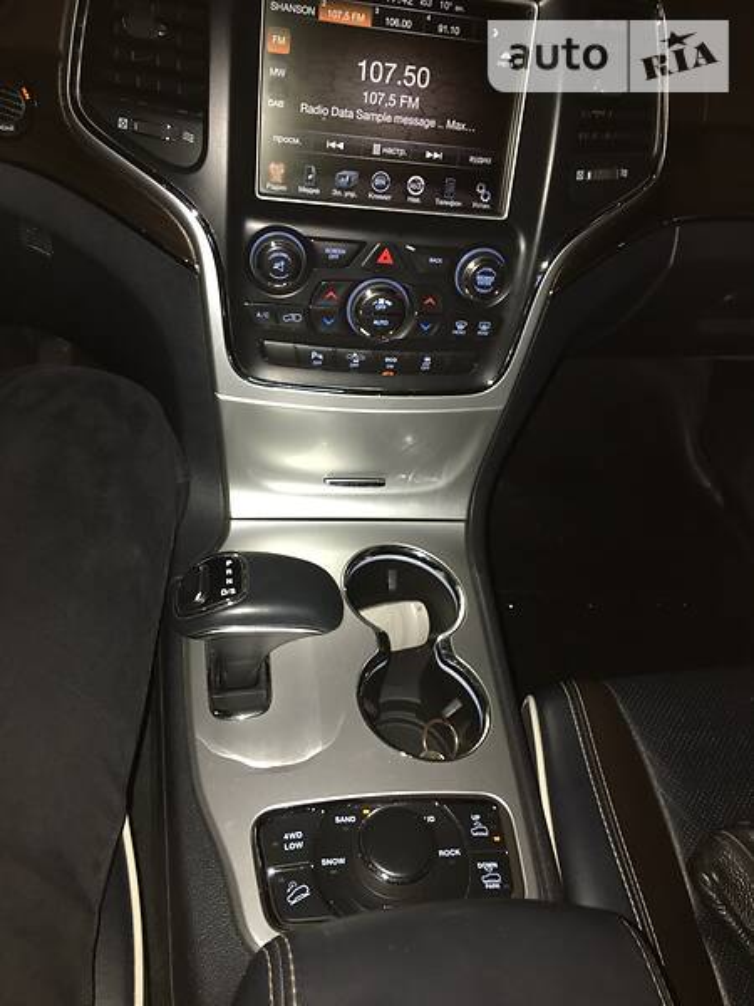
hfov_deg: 48.2
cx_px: 377
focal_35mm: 29
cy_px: 503
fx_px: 842
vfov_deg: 61.7
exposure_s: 1/17
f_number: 2.2
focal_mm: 4.2
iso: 100
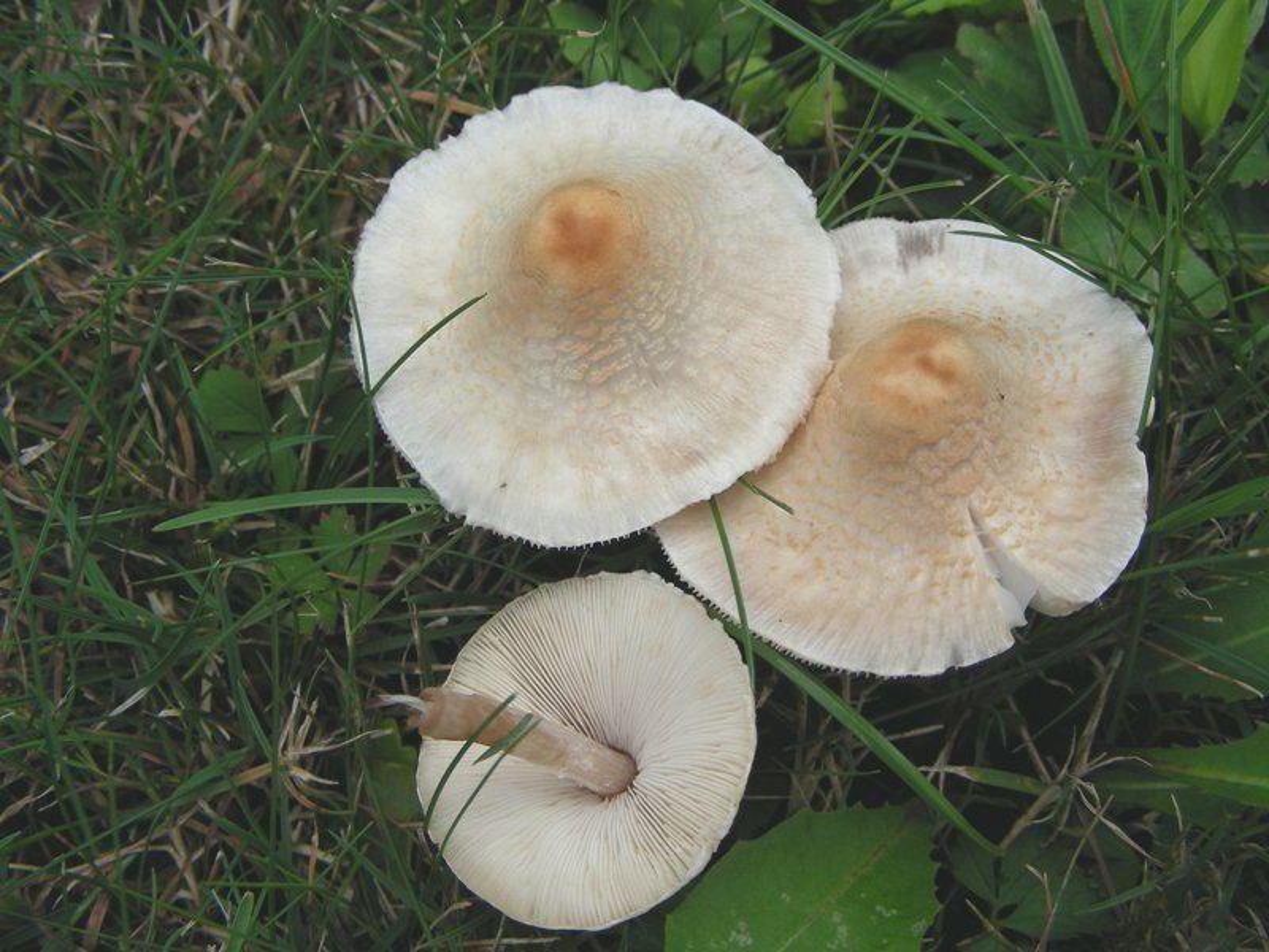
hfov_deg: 49.0
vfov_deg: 37.7
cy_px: 476
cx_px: 634
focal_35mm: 38
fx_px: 1393
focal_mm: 6.3
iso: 50
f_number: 3.5
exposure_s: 1/79.7
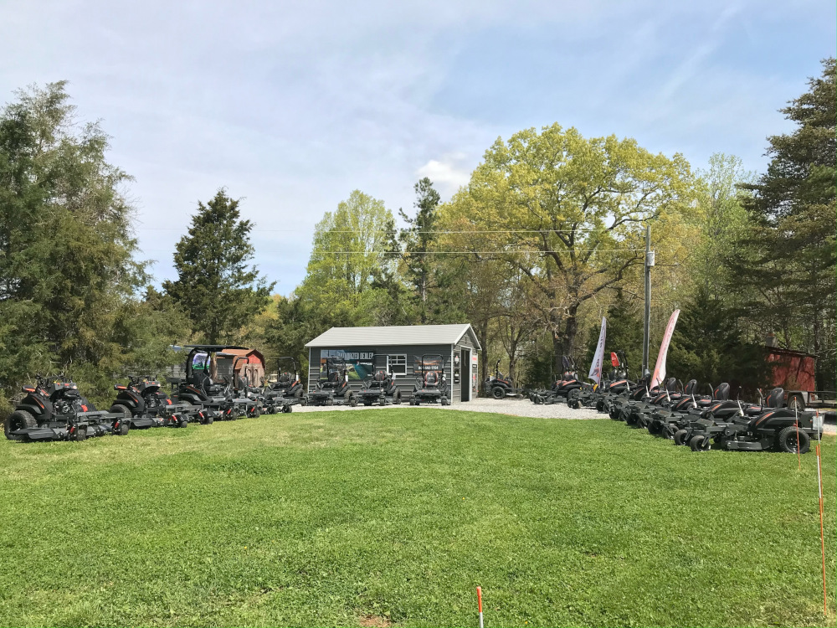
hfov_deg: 63.4
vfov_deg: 49.7
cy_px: 314
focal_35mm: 28
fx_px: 677
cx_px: 418
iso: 20
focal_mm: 3.99
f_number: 1.8
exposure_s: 1/1330
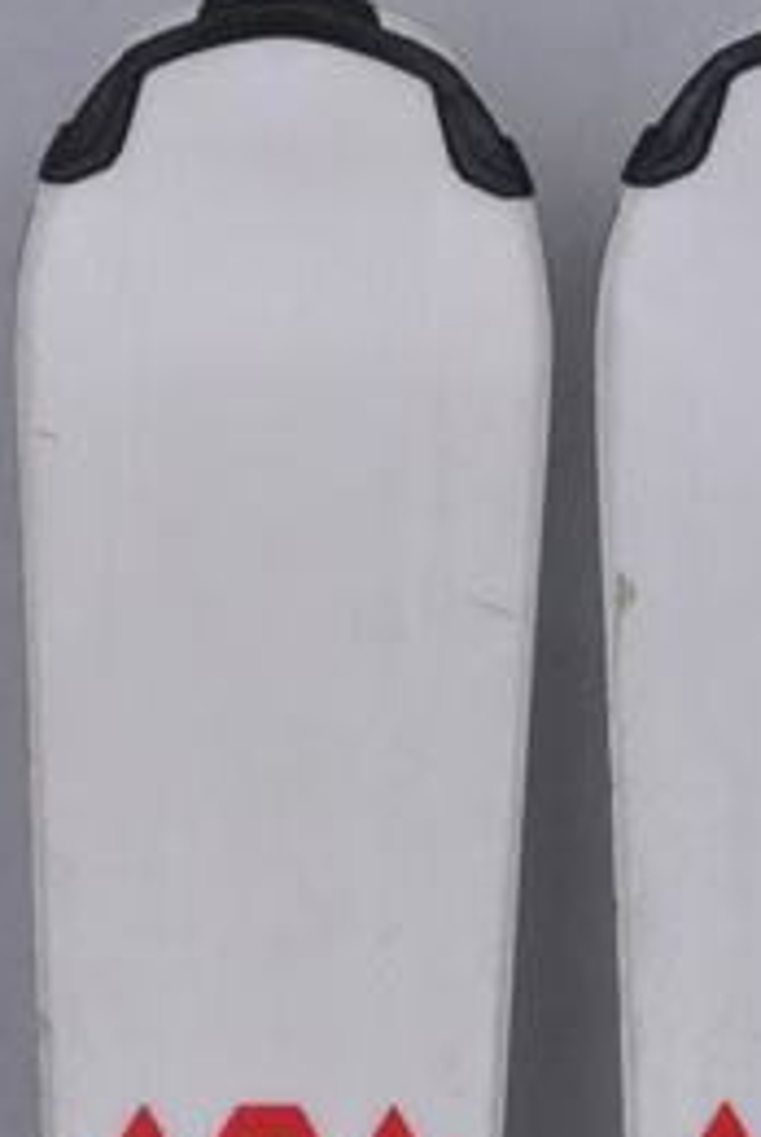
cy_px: 962
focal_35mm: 272
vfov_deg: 7.6
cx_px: 566
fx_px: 8597
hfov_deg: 5.1
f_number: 11
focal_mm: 105
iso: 3200
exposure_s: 1/125
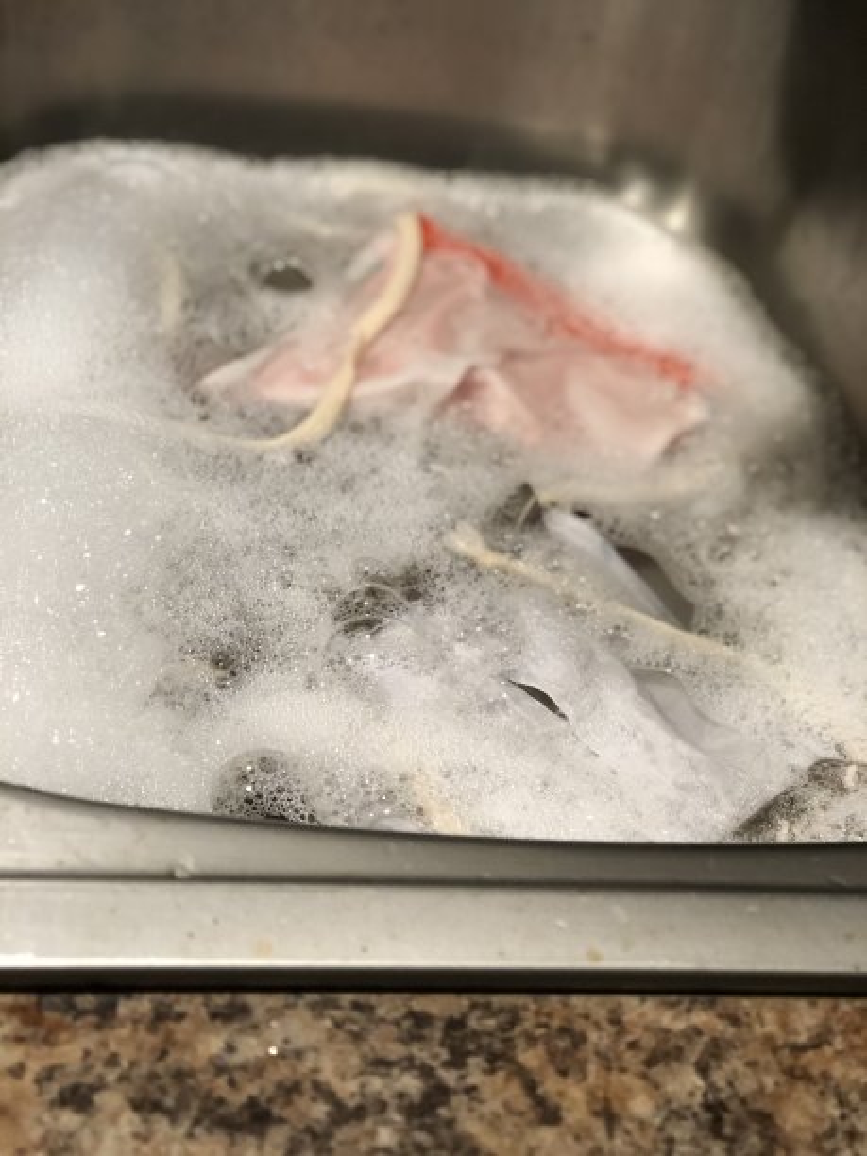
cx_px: 434
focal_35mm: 57
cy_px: 578
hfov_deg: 25.7
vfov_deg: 33.8
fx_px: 1904
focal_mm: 6.6
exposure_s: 1/30
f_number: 2.8
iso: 125
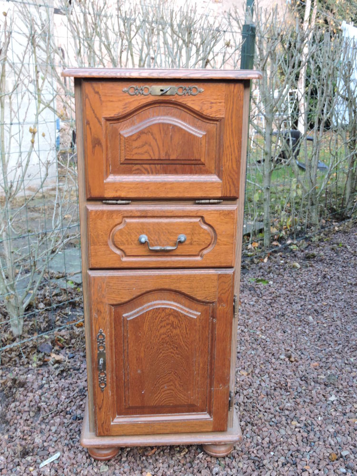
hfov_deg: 36.0
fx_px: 550
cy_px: 238
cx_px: 178
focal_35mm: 40
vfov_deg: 46.8
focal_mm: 7.2
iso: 400
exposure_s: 1/15
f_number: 3.8
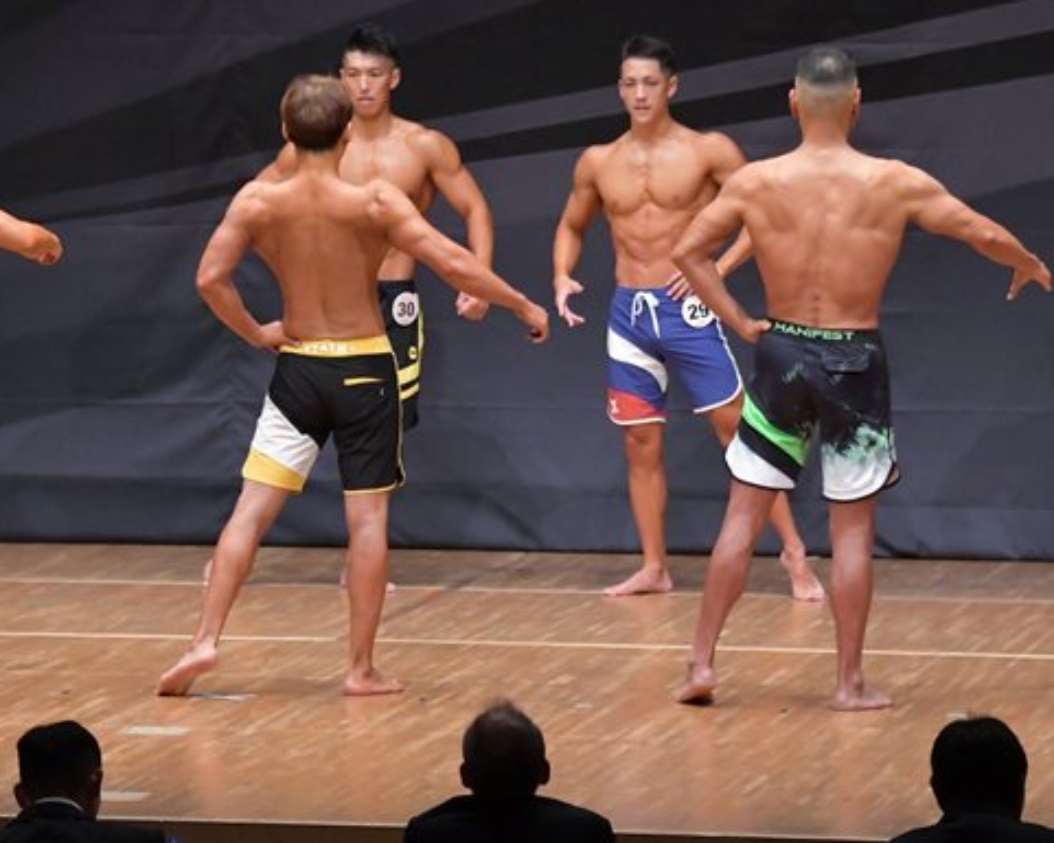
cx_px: 343
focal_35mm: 263
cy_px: 339
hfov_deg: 7.3
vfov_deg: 5.9
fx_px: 8206
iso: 6400
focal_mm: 116
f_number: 5.6
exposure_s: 1/400
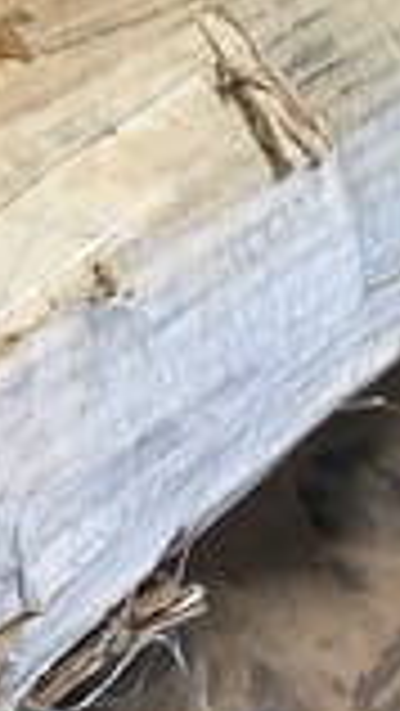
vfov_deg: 19.8
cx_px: 306
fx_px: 2015
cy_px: 182
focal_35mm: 107
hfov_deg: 11.3
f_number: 2.4
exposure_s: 1/50
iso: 400
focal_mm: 3.3
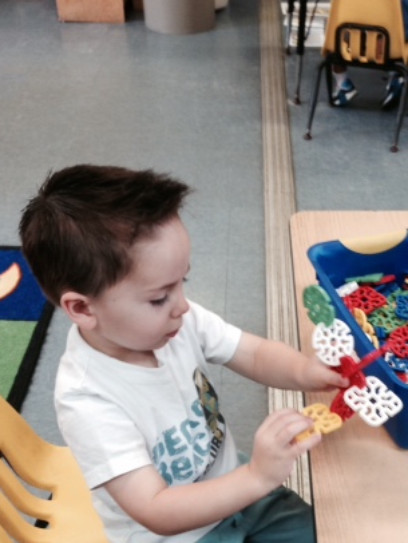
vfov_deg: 36.0
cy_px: 400
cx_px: 282
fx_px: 816
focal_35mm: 52
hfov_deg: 27.8
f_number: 2.4
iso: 50
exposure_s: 1/20
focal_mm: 4.12
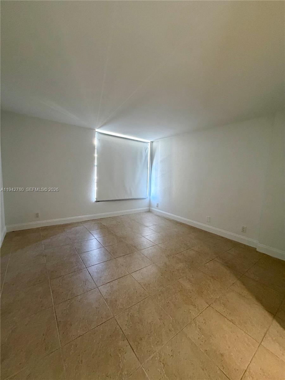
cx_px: 142
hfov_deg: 85.7
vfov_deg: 102.1
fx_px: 154
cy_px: 190
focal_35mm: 14
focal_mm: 2.22
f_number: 2.2
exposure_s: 1/60
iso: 320
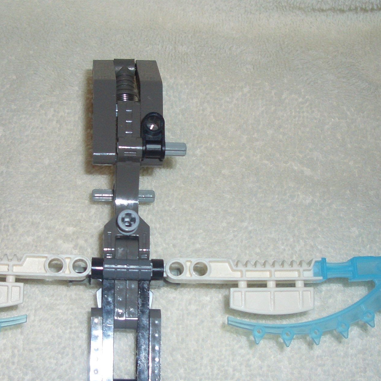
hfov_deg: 27.2
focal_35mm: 63
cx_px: 149
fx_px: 785
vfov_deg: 27.2
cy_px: 249
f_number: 2.6
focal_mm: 5.8
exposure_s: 1/60
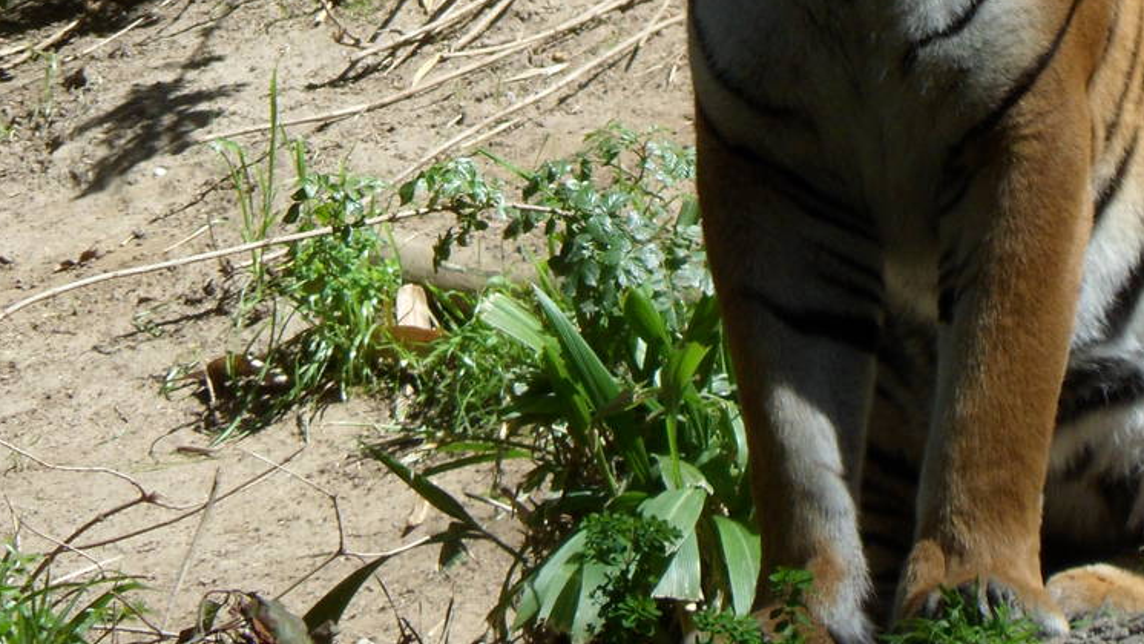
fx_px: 19145
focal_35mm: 631
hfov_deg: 3.4
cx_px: 830
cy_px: -178
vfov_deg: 1.9
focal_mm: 46.8
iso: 80
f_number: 5.9
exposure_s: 1/250
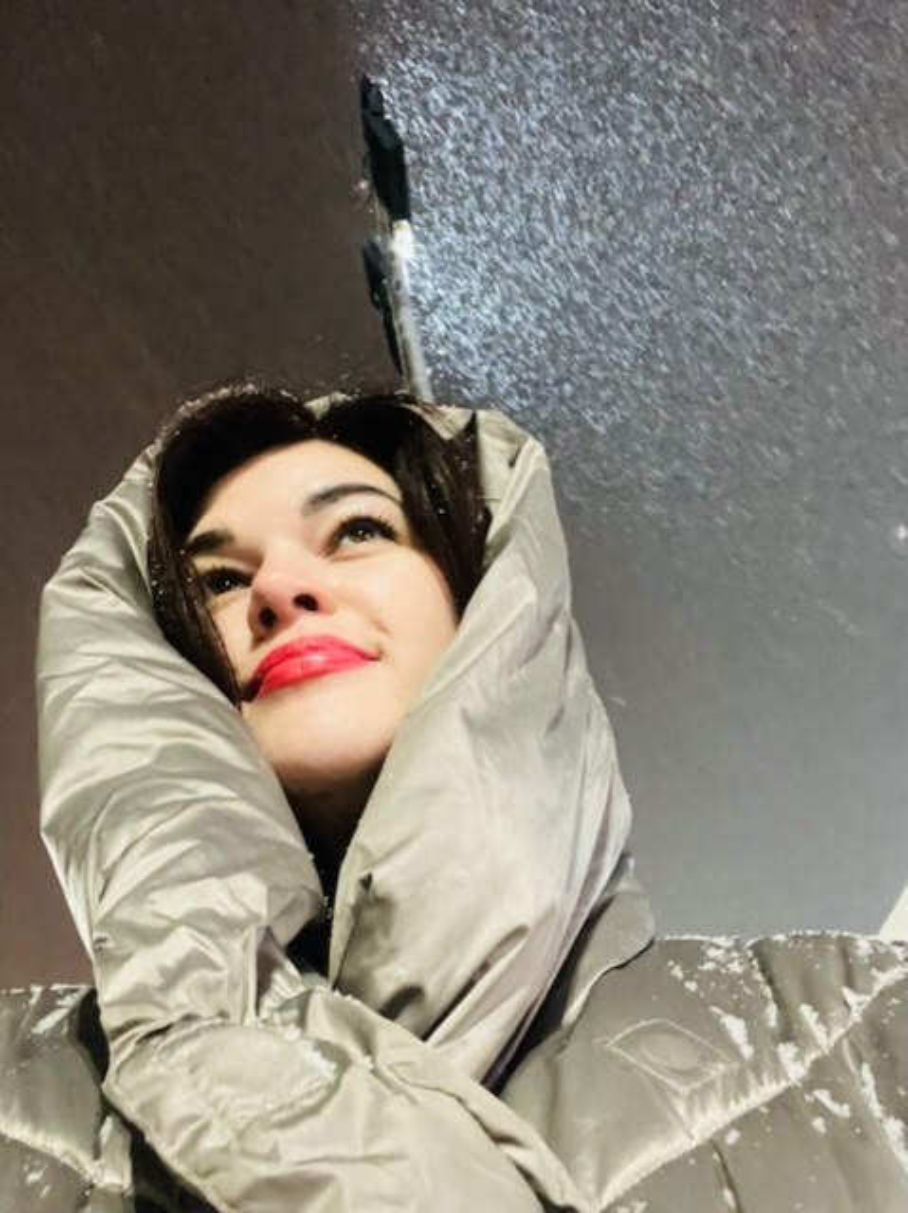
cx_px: 454
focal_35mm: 30
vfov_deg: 60.0
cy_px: 606
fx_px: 1051
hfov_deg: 46.7
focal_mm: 2.71
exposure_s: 1/25
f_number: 2.2
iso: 640
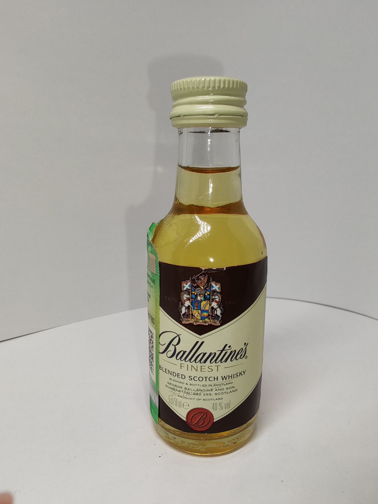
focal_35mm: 27
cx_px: 189
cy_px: 252
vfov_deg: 65.3
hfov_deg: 51.4
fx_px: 393
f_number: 2.2
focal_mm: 1.96
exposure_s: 1/100
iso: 50
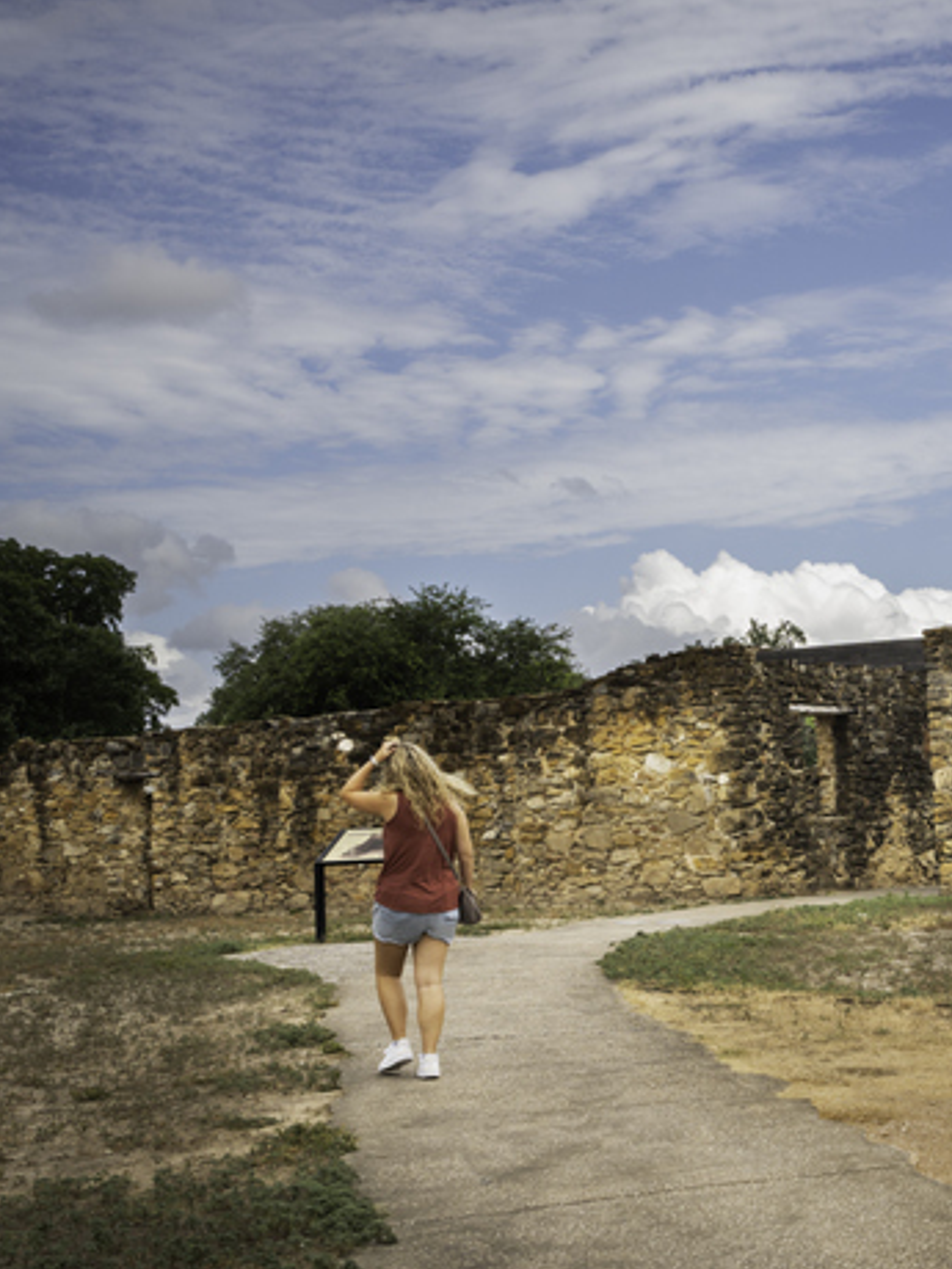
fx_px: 2053
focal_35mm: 56
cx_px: 985
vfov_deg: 34.3
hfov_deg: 24.7
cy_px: 663
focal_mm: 37
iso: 500
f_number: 10
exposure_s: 1/250
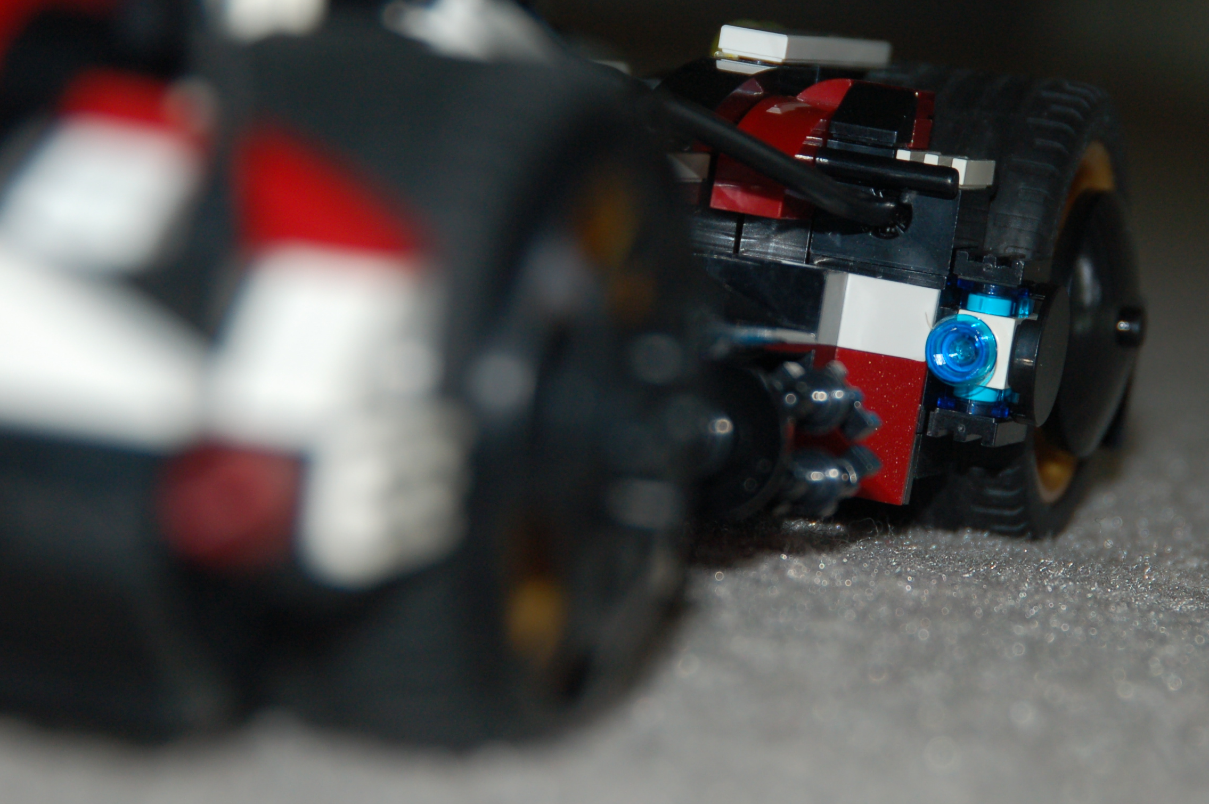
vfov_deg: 8.4
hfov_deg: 12.6
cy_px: 310
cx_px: 765
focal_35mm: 163
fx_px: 5469
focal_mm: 82
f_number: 5.6
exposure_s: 1/60
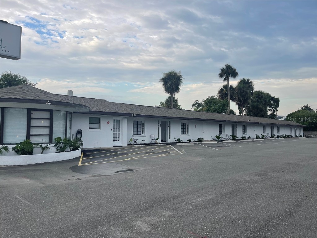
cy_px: 119
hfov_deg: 69.4
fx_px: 229
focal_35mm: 25
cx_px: 158
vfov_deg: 54.9
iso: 32
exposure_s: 1/592
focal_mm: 5.1
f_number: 1.6
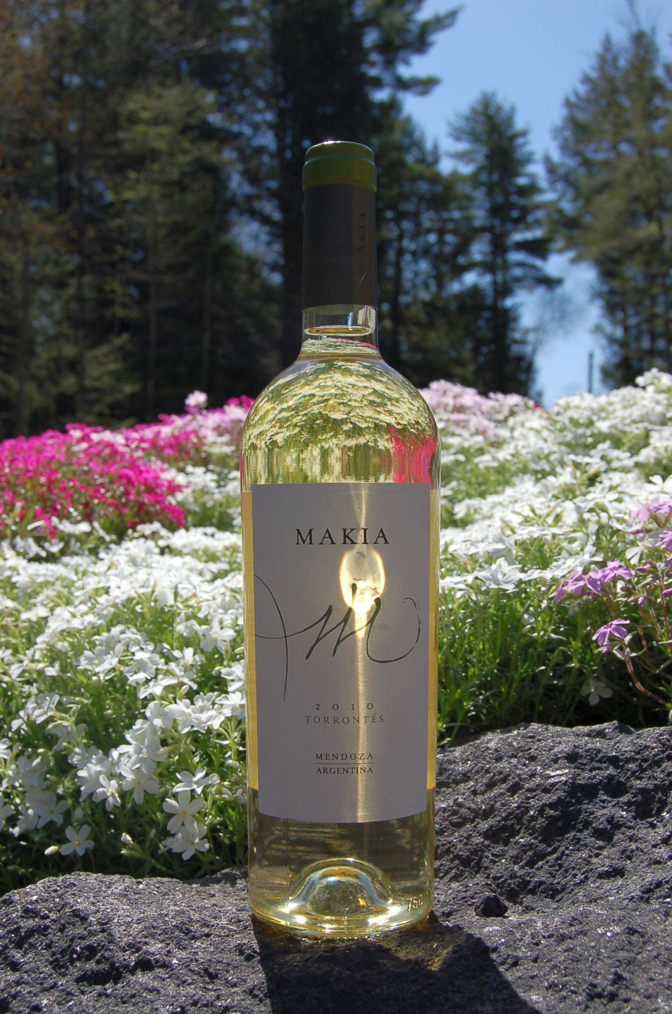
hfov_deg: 29.8
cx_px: 336
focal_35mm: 45
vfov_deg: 43.7
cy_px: 507
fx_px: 1265
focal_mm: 30
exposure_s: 1/400
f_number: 10
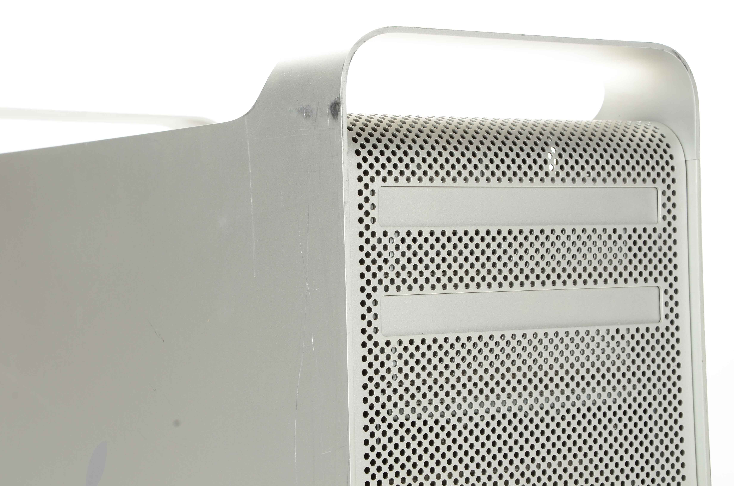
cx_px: 367
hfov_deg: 22.0
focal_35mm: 93
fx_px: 1892
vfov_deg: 14.6
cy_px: 243
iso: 200
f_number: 13
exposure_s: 1/160
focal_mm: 62
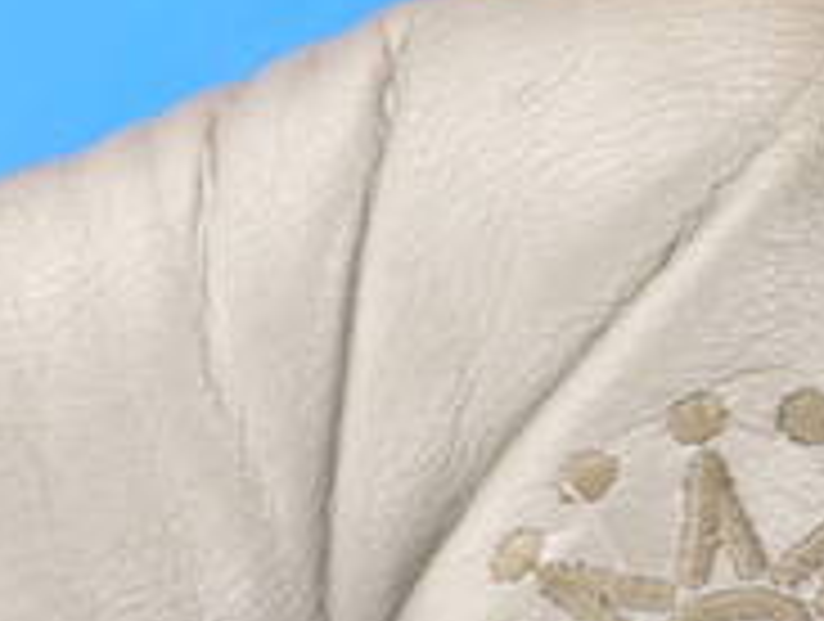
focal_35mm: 293
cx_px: 126
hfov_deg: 6.7
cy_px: 729
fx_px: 6988
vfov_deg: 5.1
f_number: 5.6
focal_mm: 42
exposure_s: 1/80
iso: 500
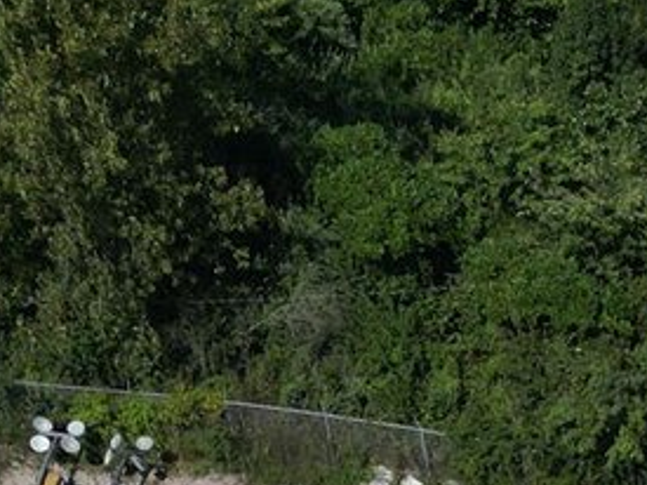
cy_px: 1310
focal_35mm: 132
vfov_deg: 9.5
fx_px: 2466
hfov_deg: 14.4
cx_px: 806
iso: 120
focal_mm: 6.72
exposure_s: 1/6000
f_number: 1.7
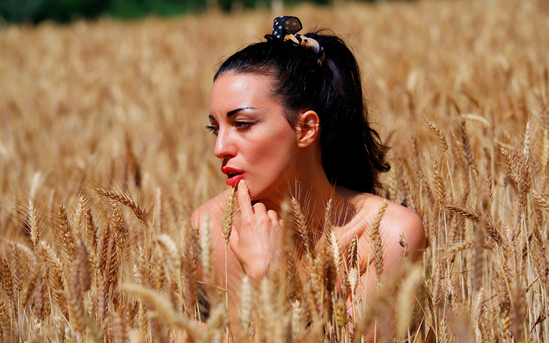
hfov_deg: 16.6
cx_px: 273
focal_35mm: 126
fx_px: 1885
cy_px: 160
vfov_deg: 10.4
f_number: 4.5
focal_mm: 122.5
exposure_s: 1/1000
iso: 100
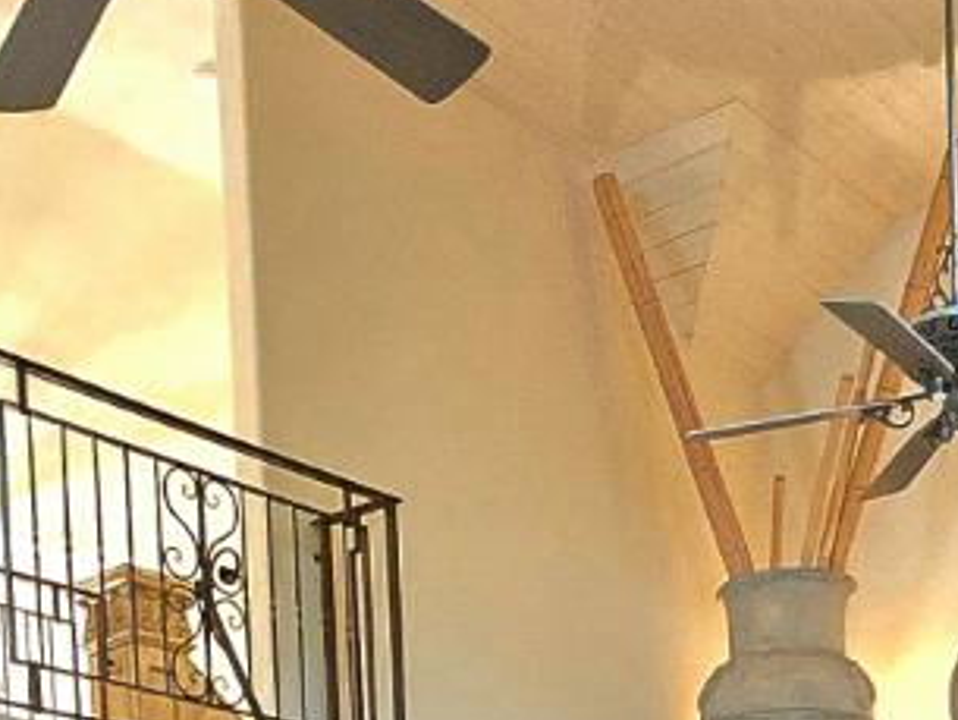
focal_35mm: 64
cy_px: 1344
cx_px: 663
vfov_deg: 17.8
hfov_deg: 30.0
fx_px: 1772
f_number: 2.2
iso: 2500
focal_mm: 2.2
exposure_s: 1/24
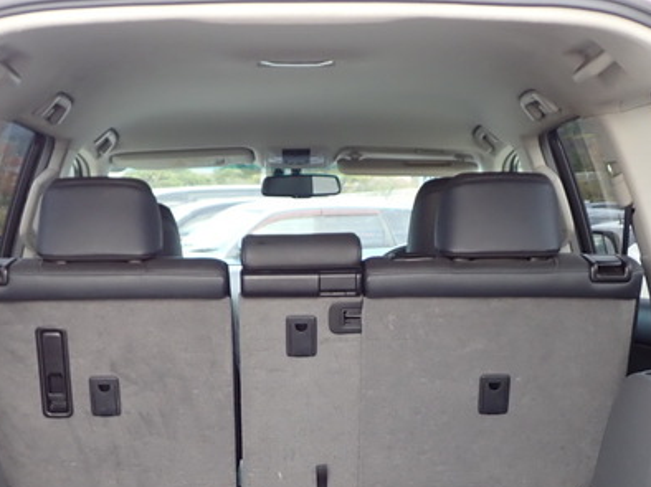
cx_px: 294
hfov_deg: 29.8
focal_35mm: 65
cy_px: 411
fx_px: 1222
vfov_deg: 22.2
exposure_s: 1/100
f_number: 2.4
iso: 100
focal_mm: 5.79
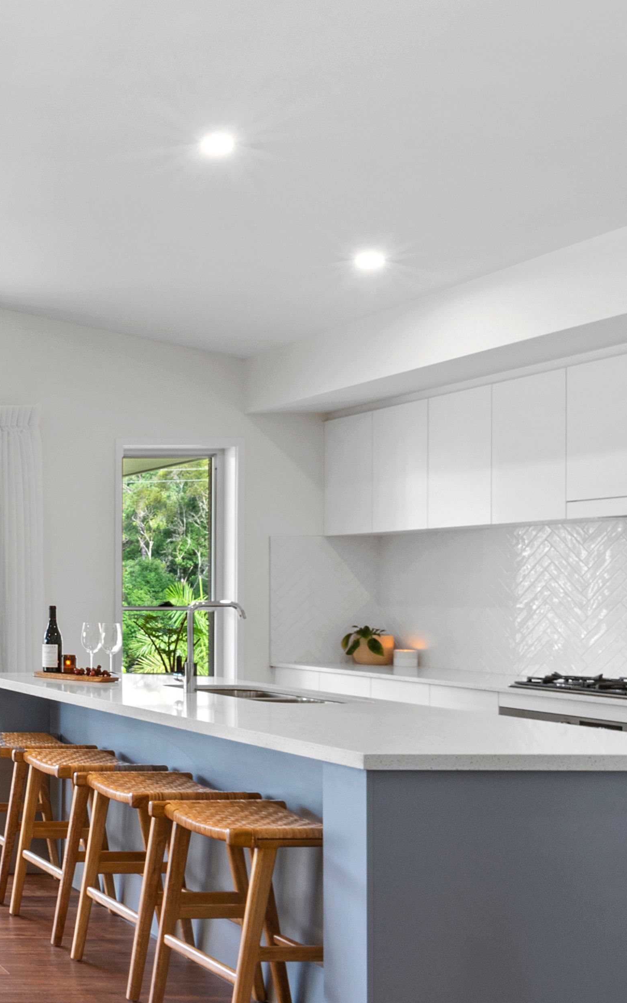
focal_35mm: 37
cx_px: -498
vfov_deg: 52.7
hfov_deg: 21.8
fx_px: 1012
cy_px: 543
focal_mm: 15
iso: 100
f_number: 11
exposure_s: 1
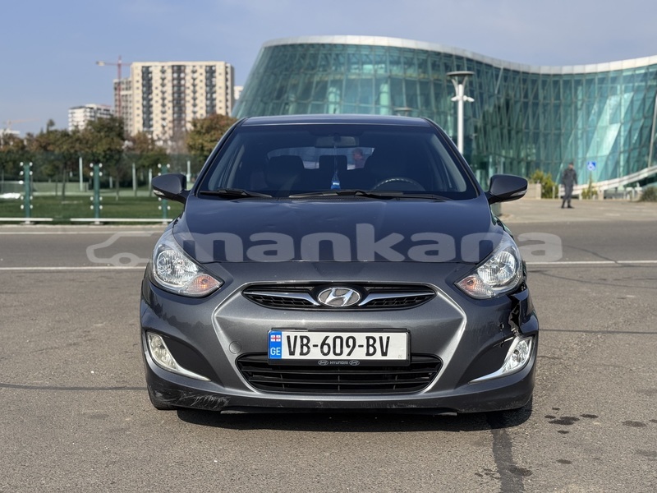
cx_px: 328
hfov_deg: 39.7
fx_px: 911
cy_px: 246
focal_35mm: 48
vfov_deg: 30.3
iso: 64
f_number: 1.78
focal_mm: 6.76
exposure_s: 1/3610
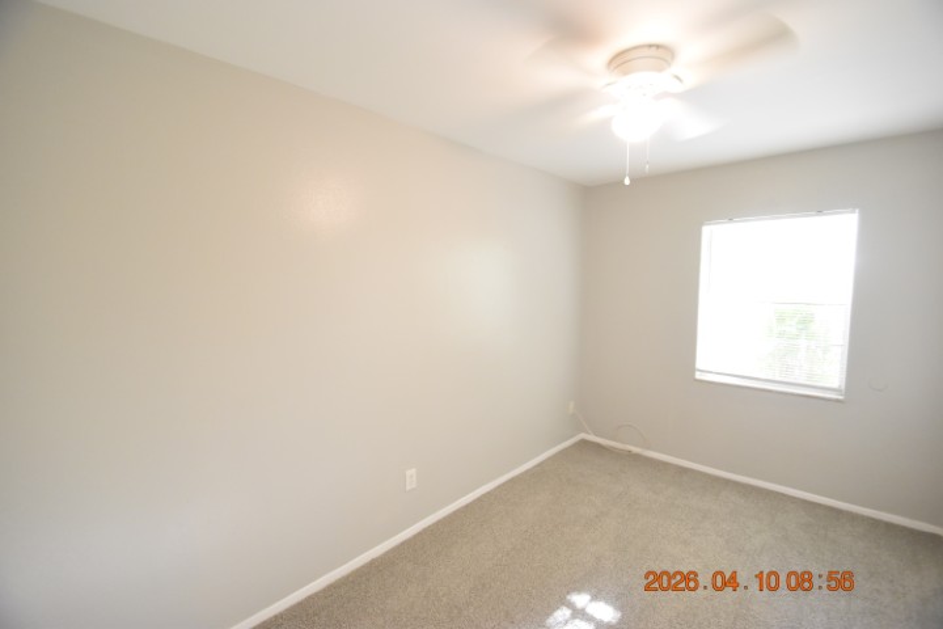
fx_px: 393
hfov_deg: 100.4
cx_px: 472
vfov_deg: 77.3
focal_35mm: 15
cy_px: 314
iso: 2200
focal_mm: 10
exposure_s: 1/60
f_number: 3.5
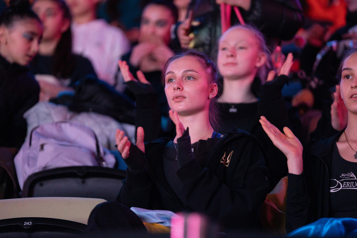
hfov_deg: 10.3
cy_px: 119
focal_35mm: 200
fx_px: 1983
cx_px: 178
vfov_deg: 6.9
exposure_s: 1/200
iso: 3200
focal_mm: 200
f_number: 2.8
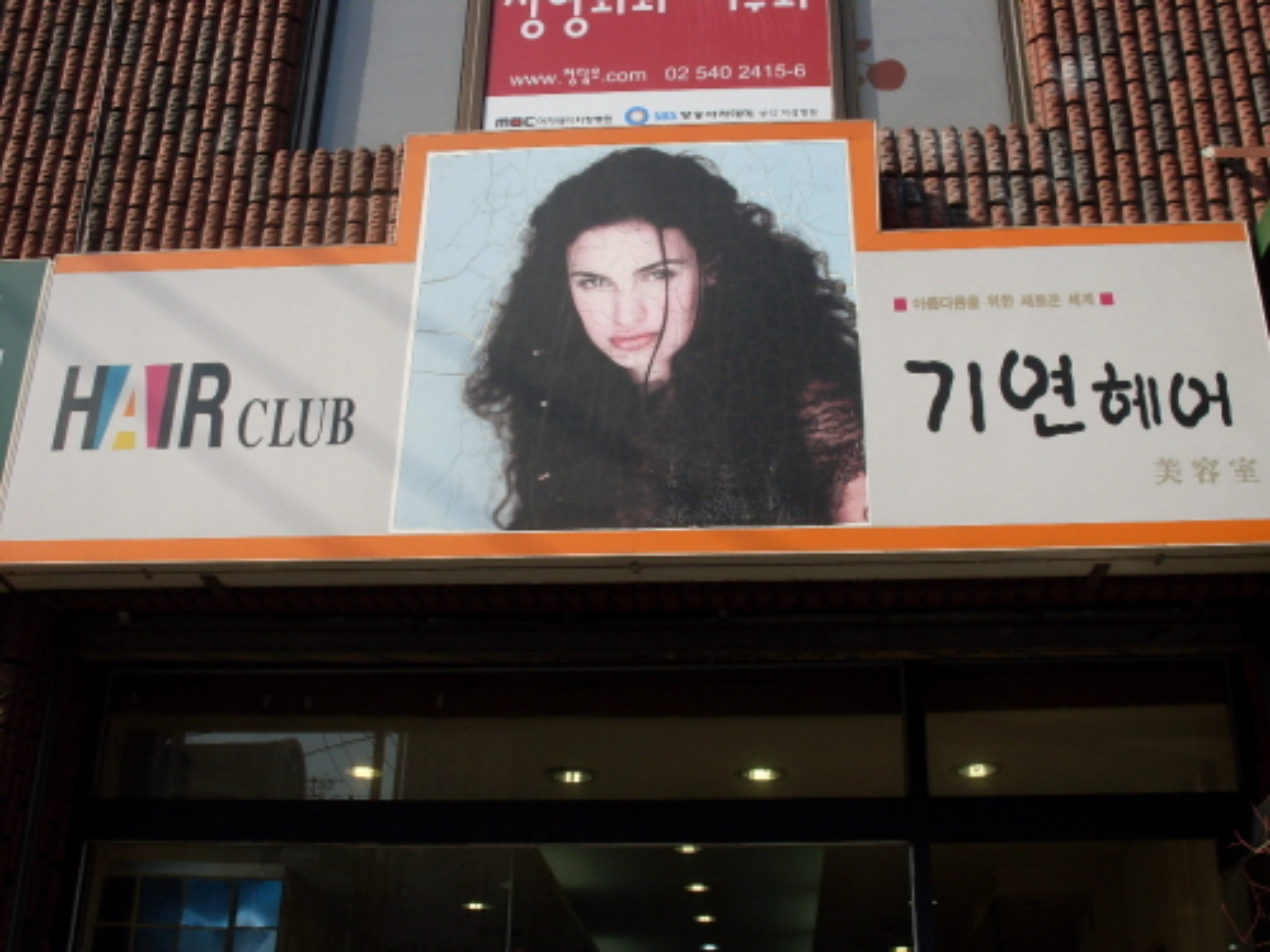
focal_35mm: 49
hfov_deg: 38.9
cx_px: 635
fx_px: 1798
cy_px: 476
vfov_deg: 29.7
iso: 80
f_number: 9.1
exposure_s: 1/125
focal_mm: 8.1
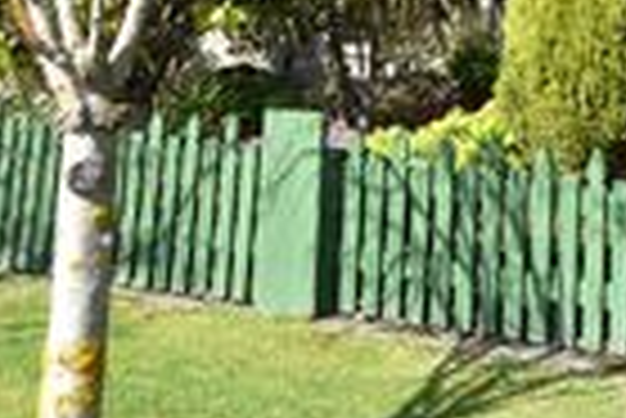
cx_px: 721
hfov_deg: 23.2
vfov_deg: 15.2
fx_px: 1410
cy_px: -267
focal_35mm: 81
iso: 200
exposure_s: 1/320
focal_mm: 16
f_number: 9
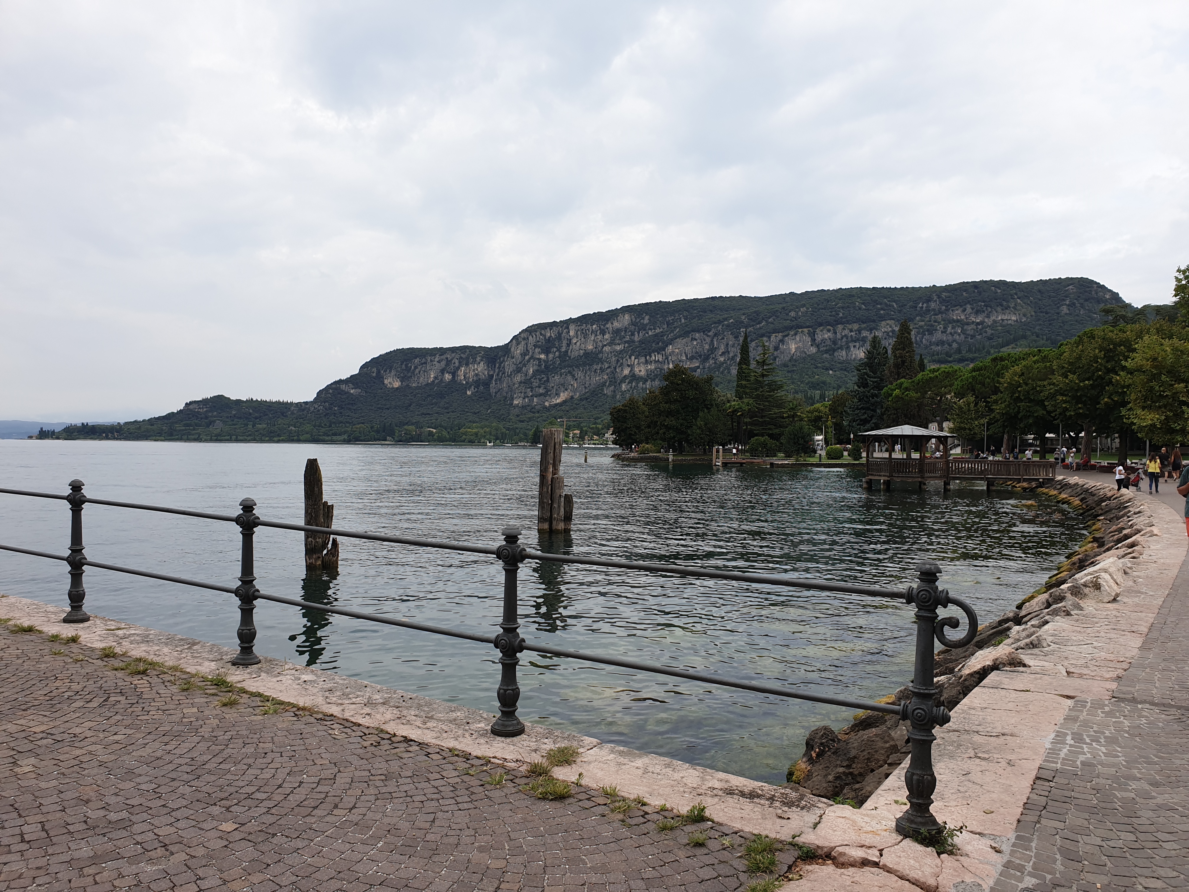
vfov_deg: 53.1
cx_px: 594
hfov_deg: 67.3
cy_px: 446
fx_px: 893
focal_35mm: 26
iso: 50
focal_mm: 4.3
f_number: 2.4
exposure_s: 1/781
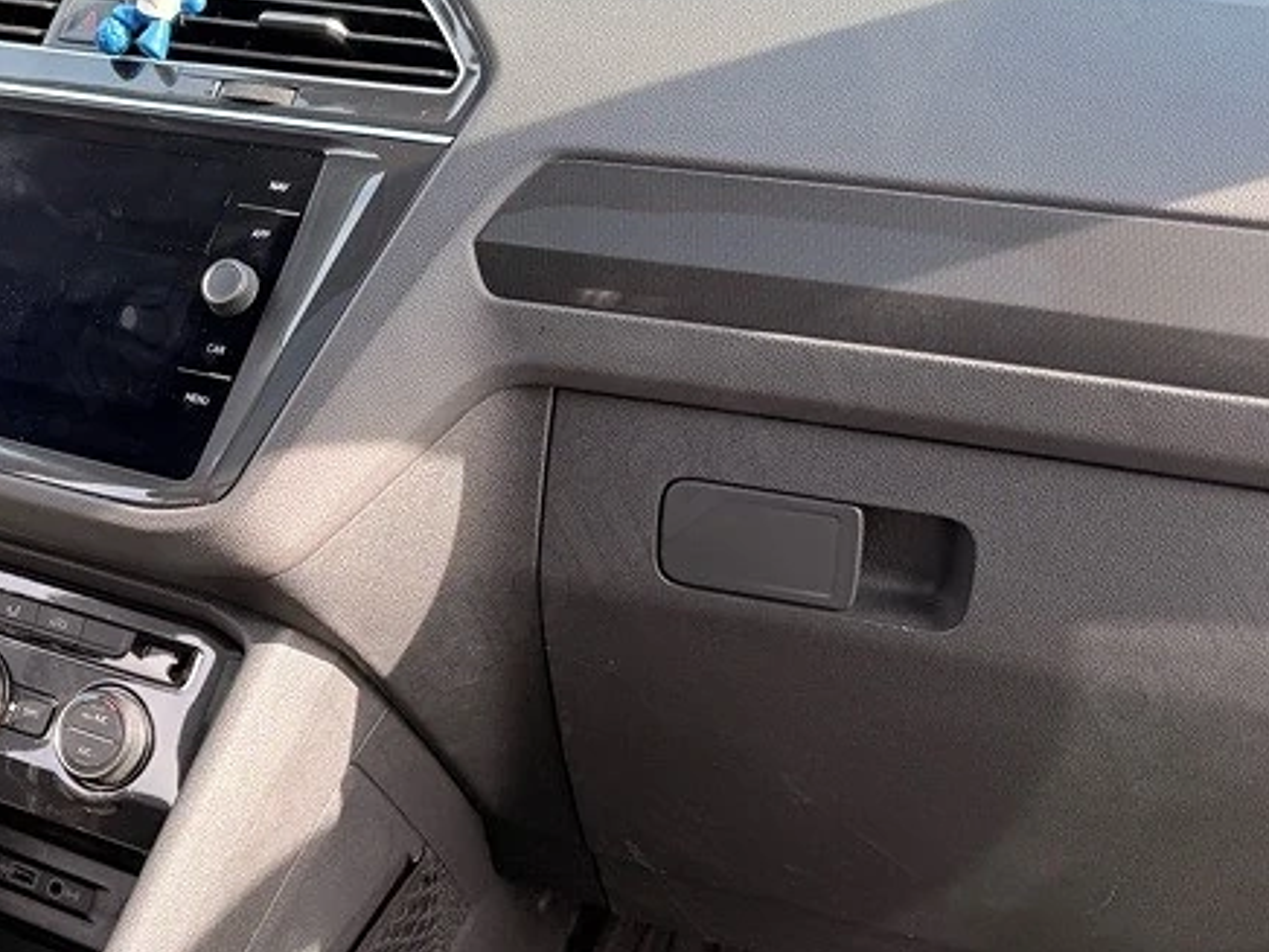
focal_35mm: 55
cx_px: 73
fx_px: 2016
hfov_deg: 32.7
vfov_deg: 26.5
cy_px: 536
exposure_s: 1/381
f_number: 1.78
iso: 80
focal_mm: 6.76
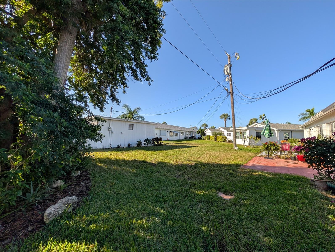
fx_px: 116
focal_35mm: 12
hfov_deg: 110.5
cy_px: 126
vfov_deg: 94.6
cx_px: 168
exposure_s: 1/2545
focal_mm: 2.02
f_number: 1.7
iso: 51
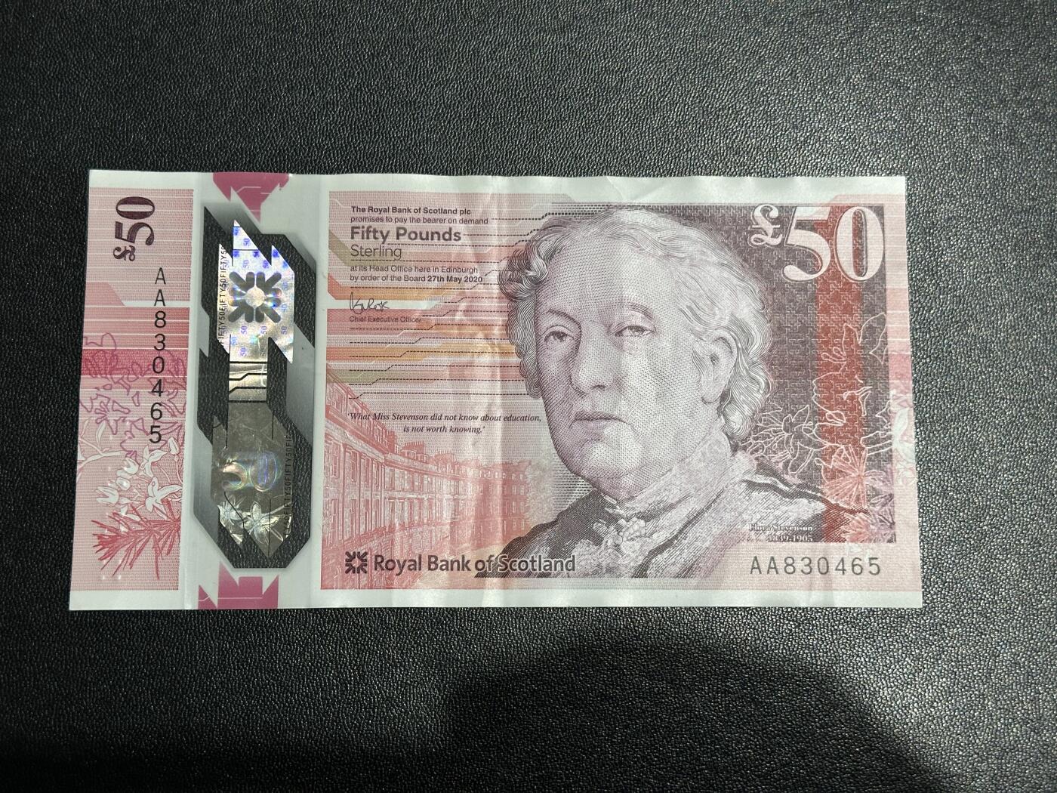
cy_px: 396
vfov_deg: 30.3
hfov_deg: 39.7
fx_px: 1466
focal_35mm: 48
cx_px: 528
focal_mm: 6.86
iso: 100
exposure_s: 1/50
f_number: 1.78
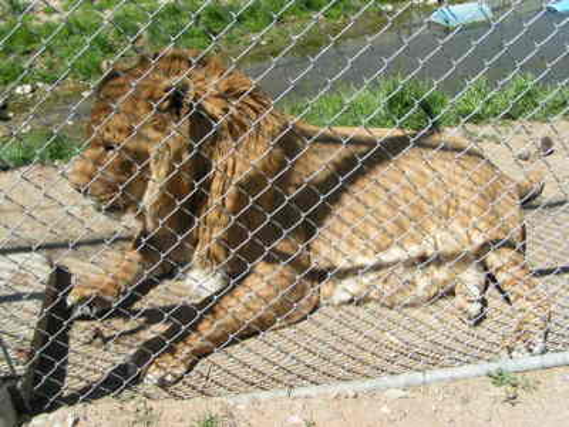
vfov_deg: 37.7
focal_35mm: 38
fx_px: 625
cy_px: 214
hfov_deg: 49.0
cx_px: 284
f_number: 5.6
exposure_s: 1/250
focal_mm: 5.8
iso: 50
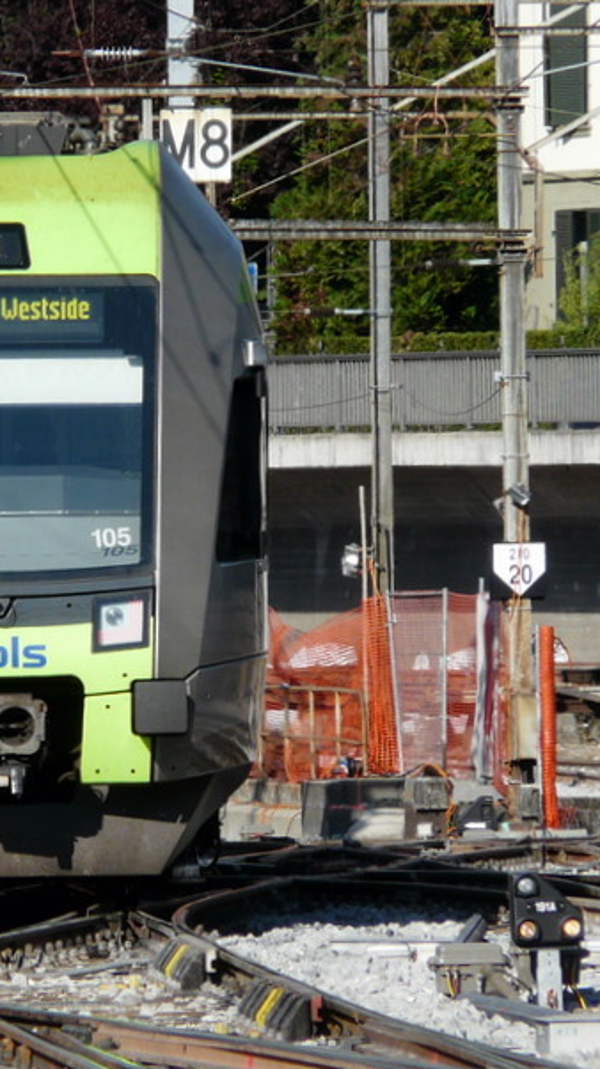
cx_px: 46
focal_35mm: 710
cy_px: 479
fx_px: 20110
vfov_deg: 3.0
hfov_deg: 1.7
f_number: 5.6
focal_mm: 64.3
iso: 100
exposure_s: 1/400
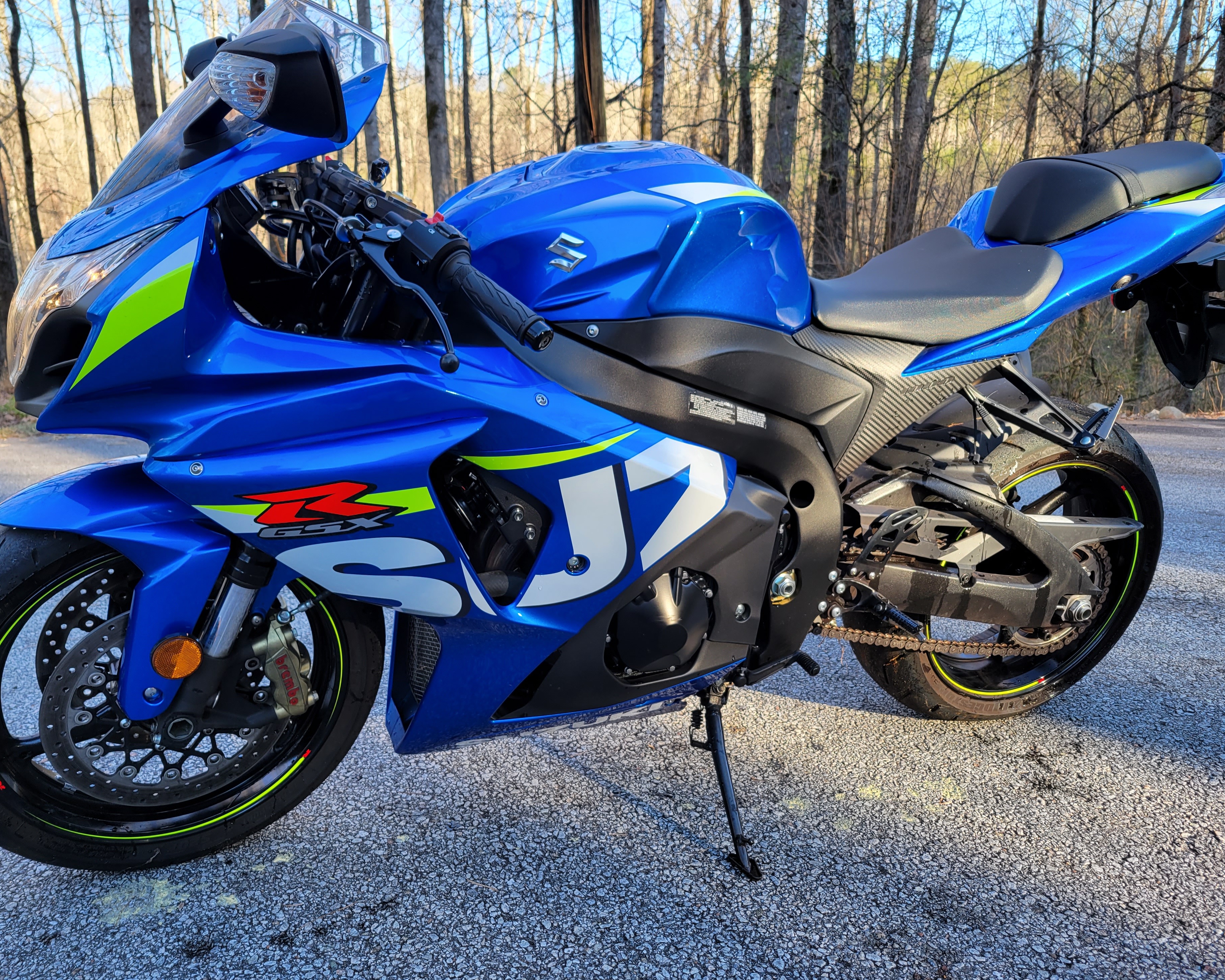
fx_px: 1015
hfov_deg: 62.1
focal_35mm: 28
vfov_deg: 51.5
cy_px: 486
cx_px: 571
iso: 40
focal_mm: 5.4
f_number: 1.8
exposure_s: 1/183
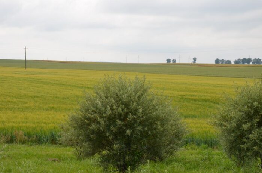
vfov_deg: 18.1
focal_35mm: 75
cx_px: 131
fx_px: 544
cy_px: 86
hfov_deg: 27.1
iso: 100
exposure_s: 1/200
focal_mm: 50
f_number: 8
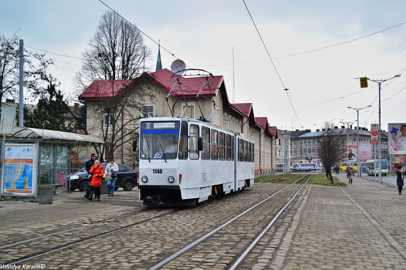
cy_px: 135
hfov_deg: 41.1
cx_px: 203
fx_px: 541
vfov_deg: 28.1
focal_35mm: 48
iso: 400
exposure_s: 1/250
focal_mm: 32
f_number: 4.8
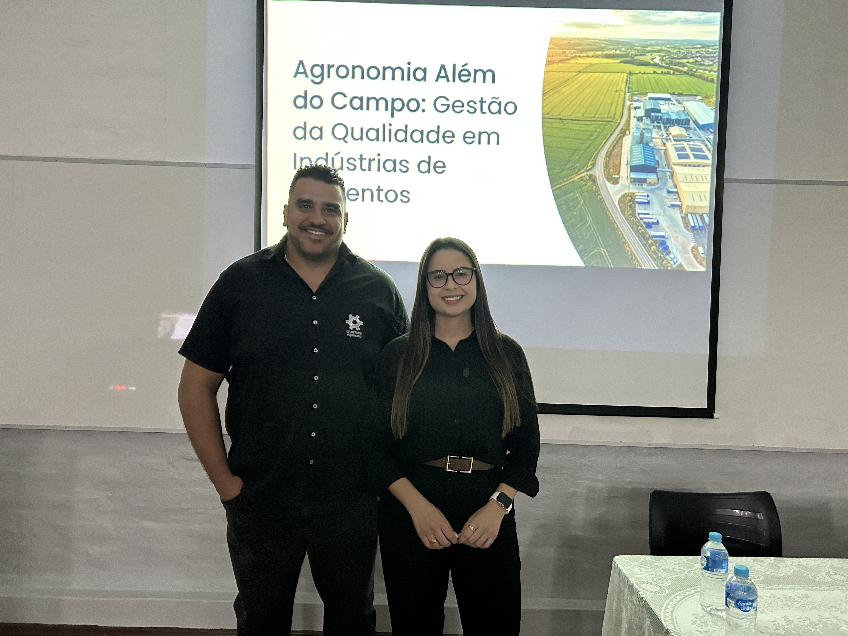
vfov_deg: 53.1
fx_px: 637
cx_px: 424
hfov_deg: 67.3
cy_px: 318
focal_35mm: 26
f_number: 1.5
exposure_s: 1/60
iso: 320
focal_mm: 5.7
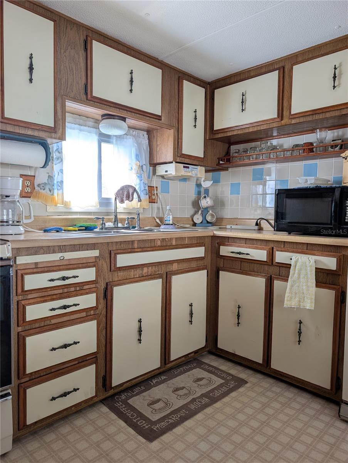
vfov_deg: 71.5
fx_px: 321
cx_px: 174
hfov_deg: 56.9
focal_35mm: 24
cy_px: 232
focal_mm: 6.9
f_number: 1.68
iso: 18
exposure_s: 1/82.8
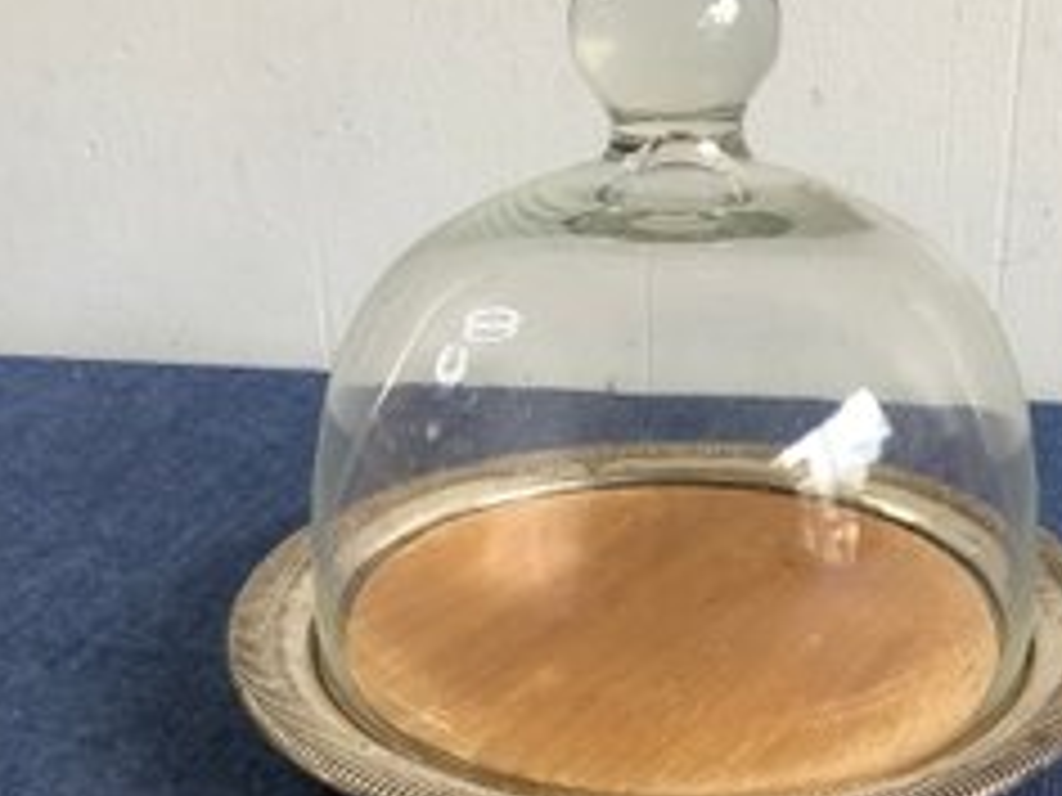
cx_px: 677
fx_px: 1381
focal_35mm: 45
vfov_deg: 32.2
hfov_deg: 41.7
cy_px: 420
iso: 80
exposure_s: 1/100
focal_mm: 3.3
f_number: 2.4
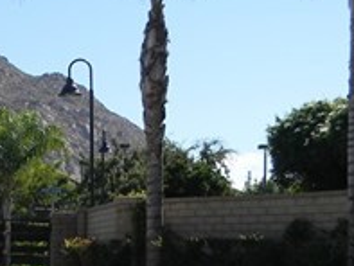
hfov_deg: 16.0
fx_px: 1197
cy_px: 275
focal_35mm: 117
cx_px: -93
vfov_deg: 12.5
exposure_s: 1/214
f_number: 7.4
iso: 80
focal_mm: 6.4
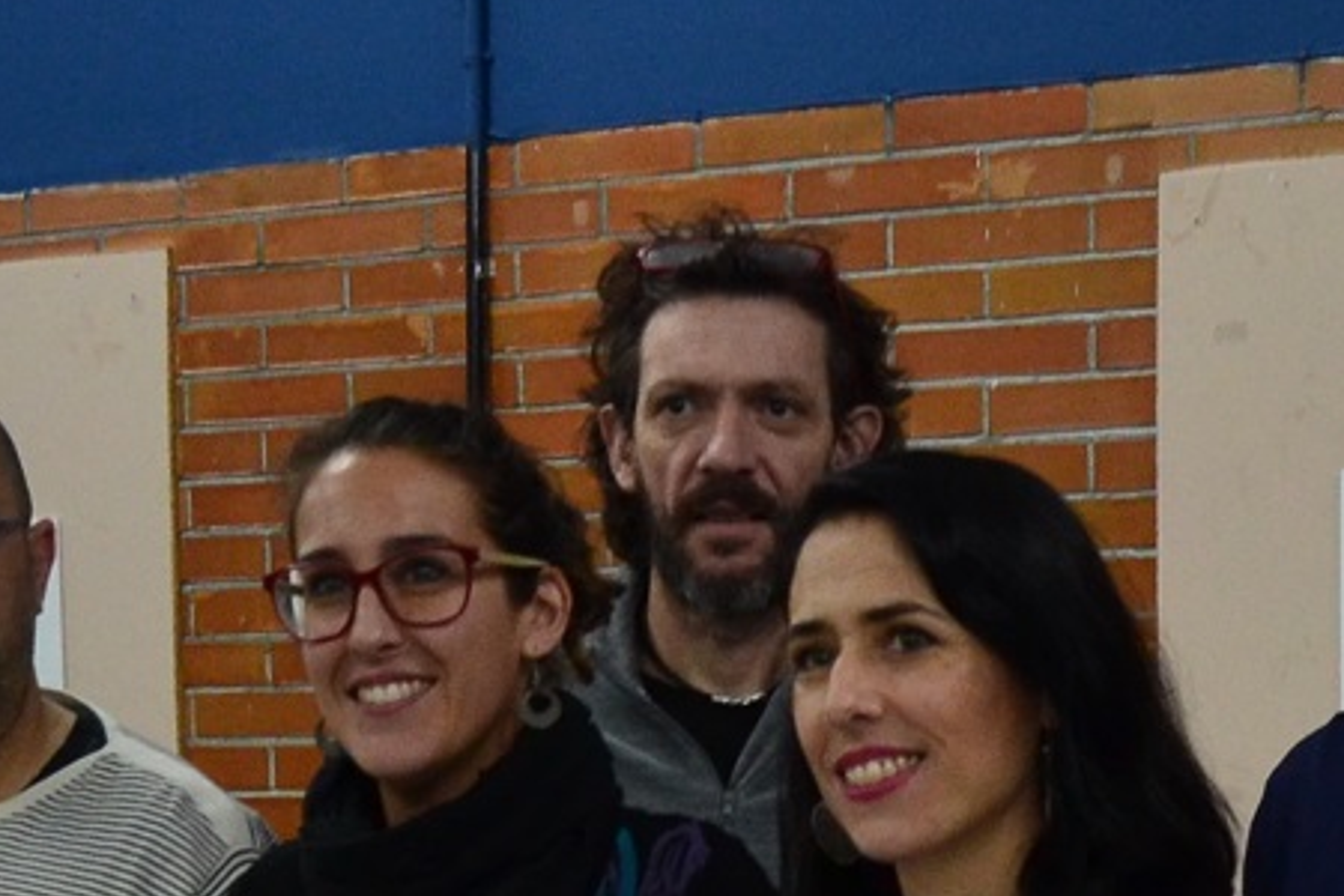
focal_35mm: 135
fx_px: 5040
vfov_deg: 9.7
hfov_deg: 15.1
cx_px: 959
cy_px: 1514
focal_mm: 18
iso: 800
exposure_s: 1/40
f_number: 3.5
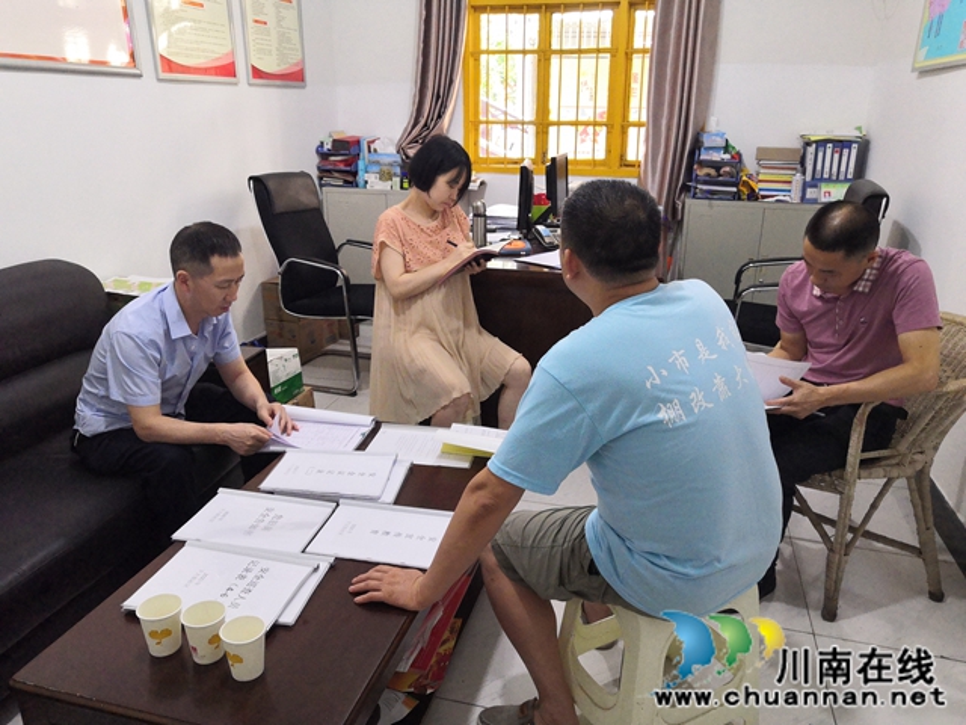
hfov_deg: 65.3
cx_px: 483
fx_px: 753
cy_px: 362
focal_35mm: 27
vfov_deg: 51.4
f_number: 1.8
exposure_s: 1/60
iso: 320
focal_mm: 3.95
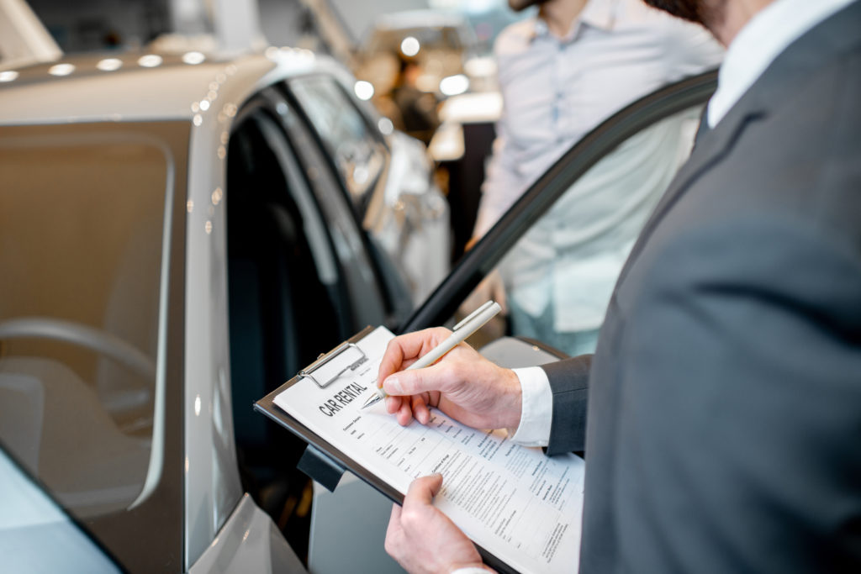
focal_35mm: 35
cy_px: 287
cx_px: 430
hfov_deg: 54.4
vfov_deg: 37.9
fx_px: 837
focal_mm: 35
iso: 400
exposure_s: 1/160
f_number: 2.2
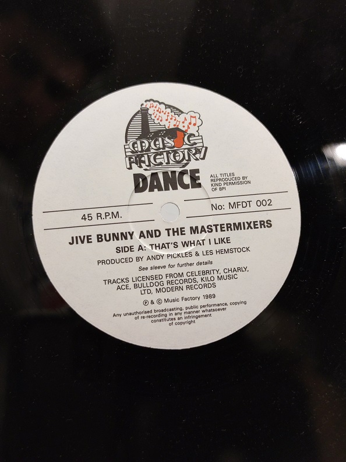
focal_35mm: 48
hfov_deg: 30.3
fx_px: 640
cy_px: 231
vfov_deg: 39.7
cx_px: 173
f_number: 1.69
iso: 388
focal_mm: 6.72
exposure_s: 1/60
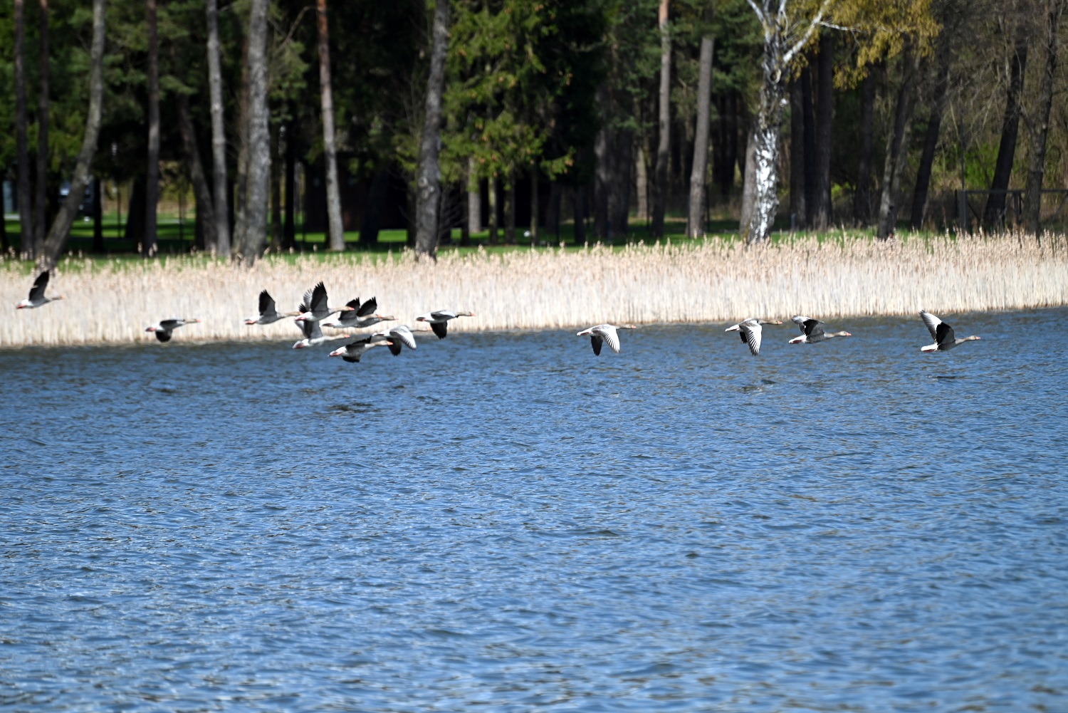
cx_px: 534
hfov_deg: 6.9
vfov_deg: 4.6
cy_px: 356
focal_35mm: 300
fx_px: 8902
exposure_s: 1/1000
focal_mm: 300
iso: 200
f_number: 5.6
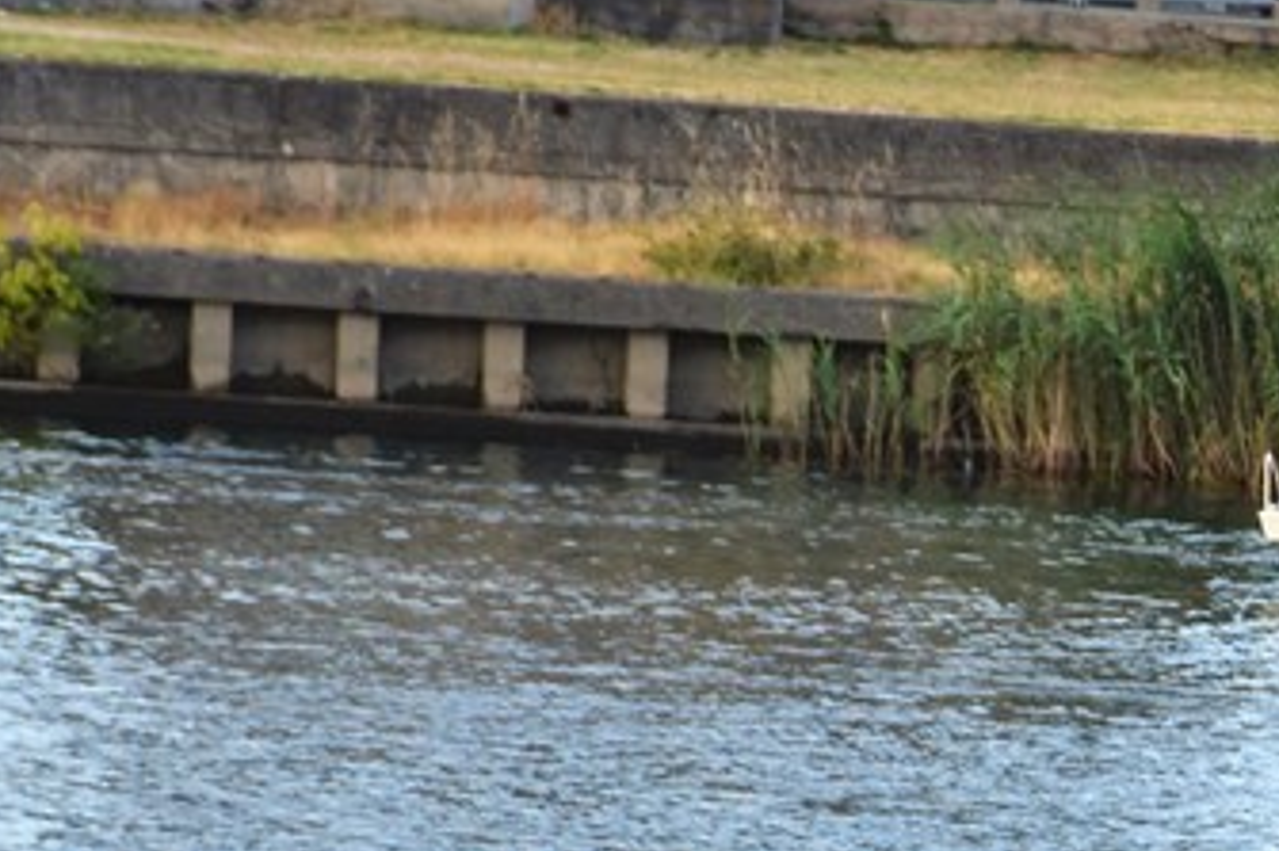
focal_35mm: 403
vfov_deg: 3.4
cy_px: 1275
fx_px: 14303
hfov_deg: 5.1
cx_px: 2127
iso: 180
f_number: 5.6
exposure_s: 1/125
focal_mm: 75
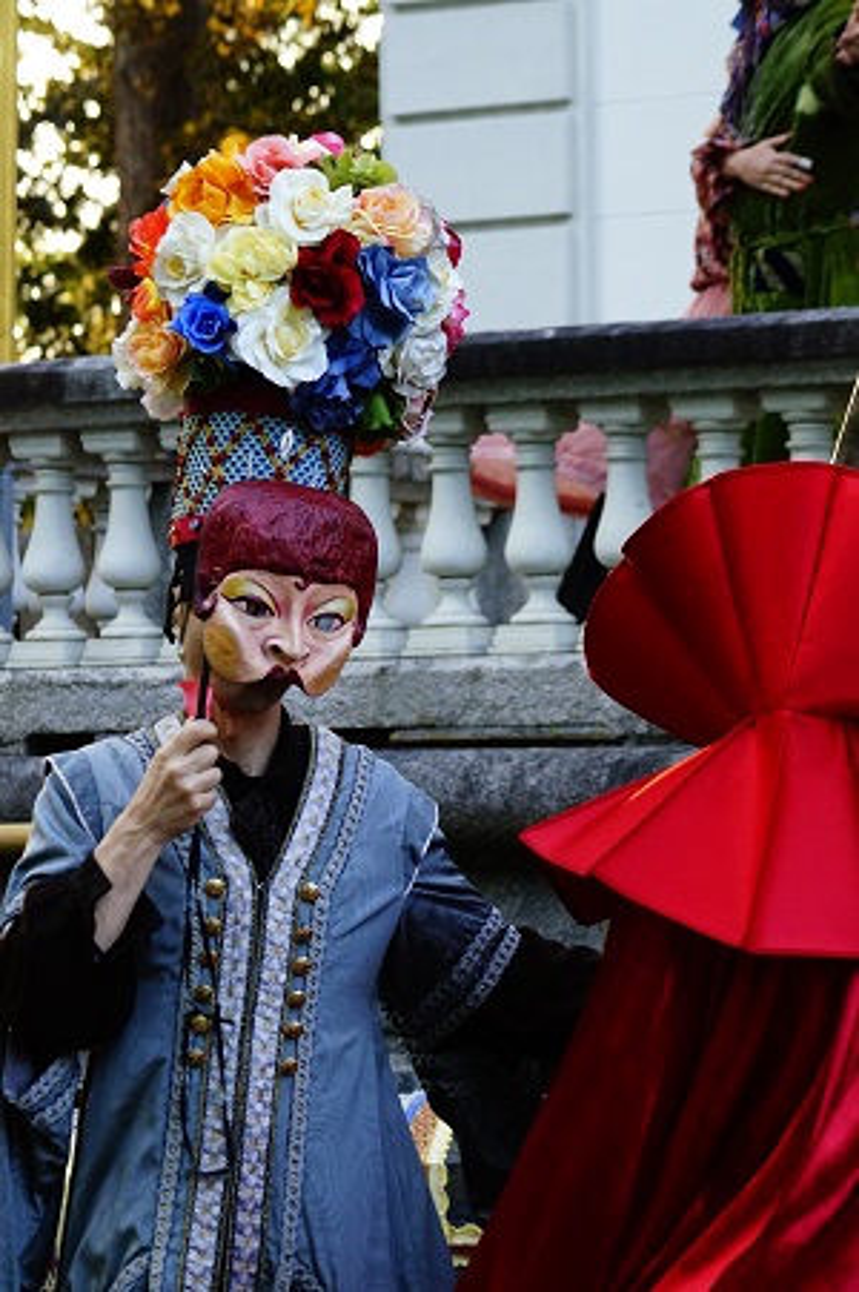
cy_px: 646
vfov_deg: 15.2
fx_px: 4839
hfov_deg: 10.1
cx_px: 430
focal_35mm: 135
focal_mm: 90
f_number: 6.3
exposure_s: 1/320
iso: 1600
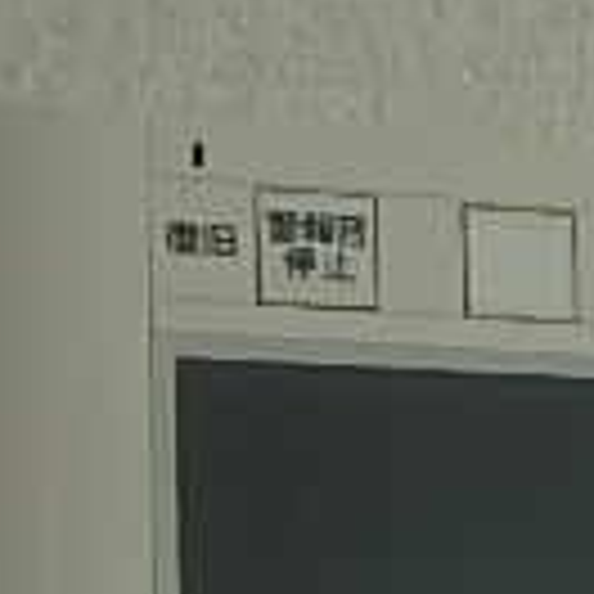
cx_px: 860
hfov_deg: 17.6
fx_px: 1747
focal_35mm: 90
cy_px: 774
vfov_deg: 18.0
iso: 125
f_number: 3.5
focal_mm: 3.7
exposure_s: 1/320
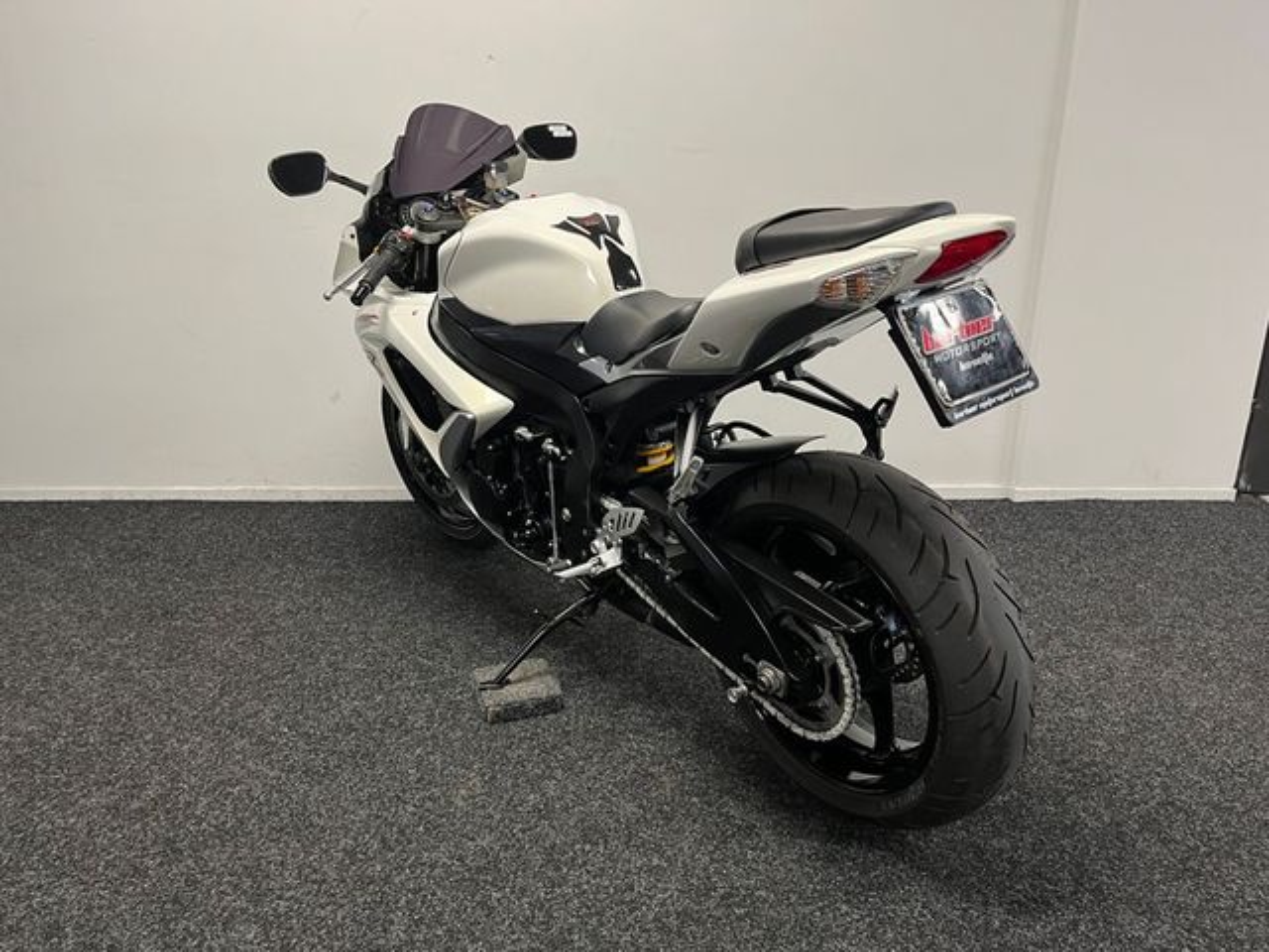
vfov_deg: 53.1
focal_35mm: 26
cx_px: 634
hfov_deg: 67.3
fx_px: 953
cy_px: 476
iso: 100
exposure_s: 1/50
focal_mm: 5.1
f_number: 1.6
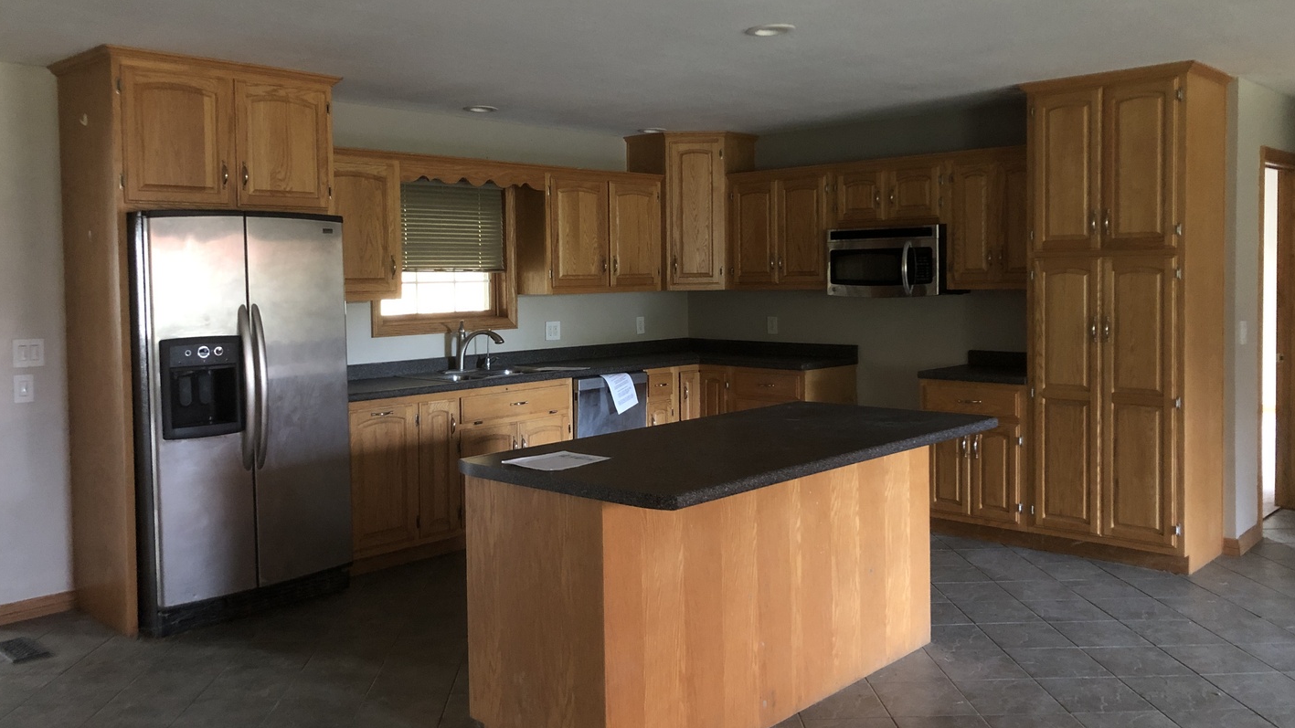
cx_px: 646
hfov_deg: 62.6
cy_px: 317
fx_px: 1064
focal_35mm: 31
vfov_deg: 37.7
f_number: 1.8
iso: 125
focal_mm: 3.99
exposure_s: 1/4
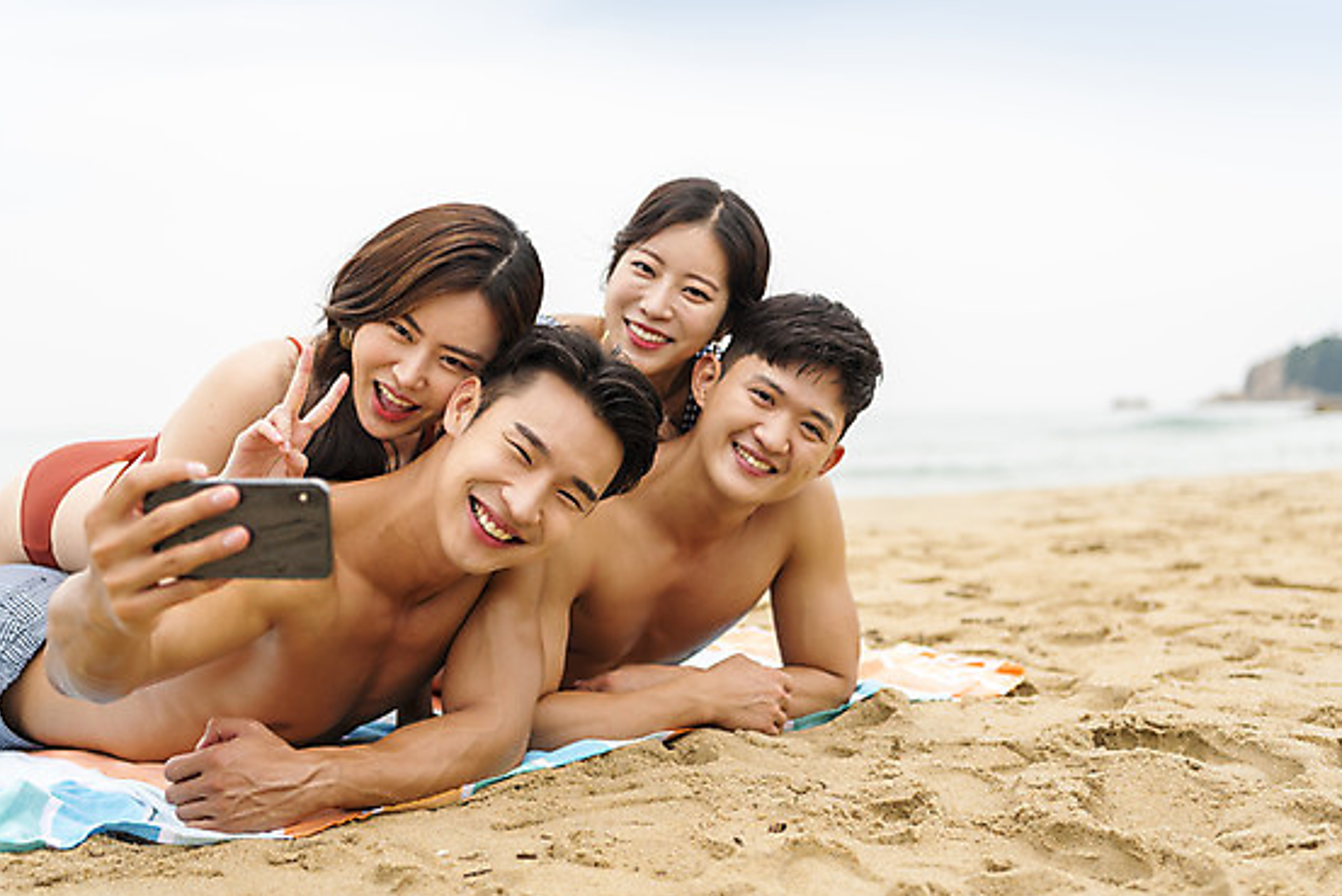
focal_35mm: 52
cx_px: 678
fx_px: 1939
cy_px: 461
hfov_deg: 38.2
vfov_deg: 26.0
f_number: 2.8
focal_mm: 48
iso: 200
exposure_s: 1/1000
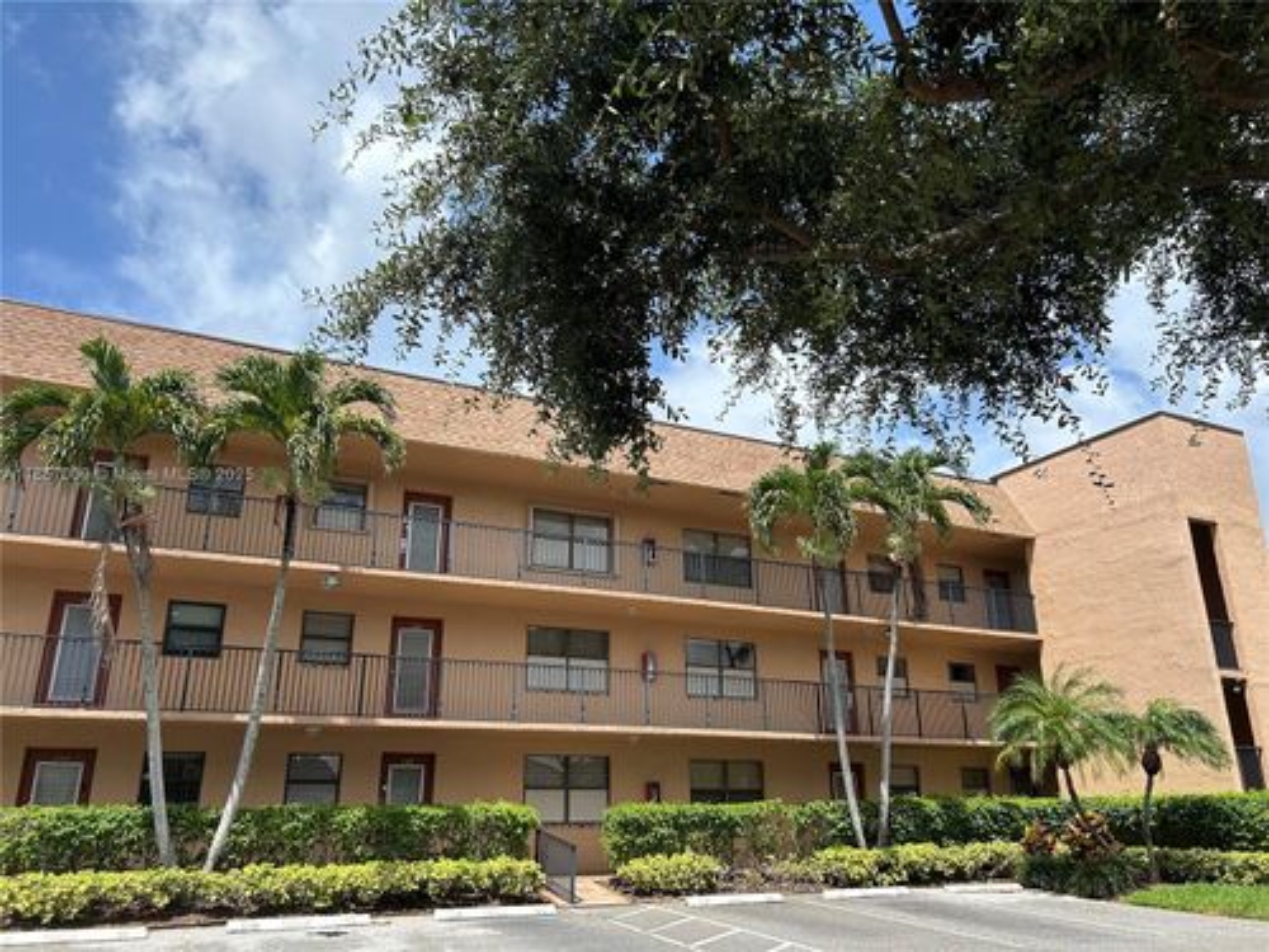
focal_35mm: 26
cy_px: 476
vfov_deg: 53.1
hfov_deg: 67.3
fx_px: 953
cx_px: 634
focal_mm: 5.7
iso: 50
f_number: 1.5
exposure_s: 1/3356
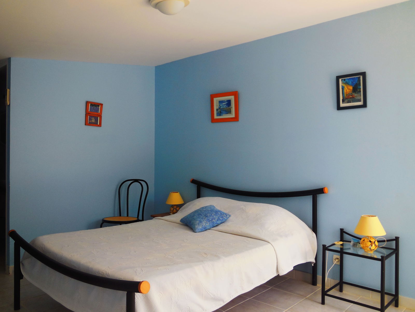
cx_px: 208
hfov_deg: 60.0
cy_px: 156
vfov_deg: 46.8
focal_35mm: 30
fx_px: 360
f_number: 3.2
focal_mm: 5.3
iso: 125
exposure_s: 1/100
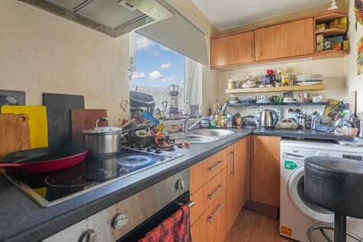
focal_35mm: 16
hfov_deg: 96.8
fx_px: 161
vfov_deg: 73.7
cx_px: 182
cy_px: 121
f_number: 8
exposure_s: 1/50
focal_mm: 16
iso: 3200
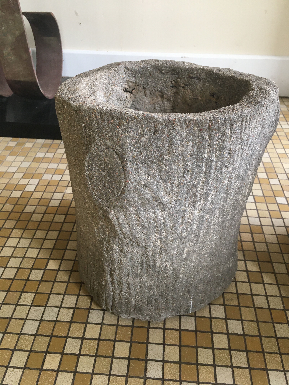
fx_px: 323
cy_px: 192
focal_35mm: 29
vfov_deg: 61.7
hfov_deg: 48.2
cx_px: 144
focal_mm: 4.15
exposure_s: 1/33
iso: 50
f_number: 2.2
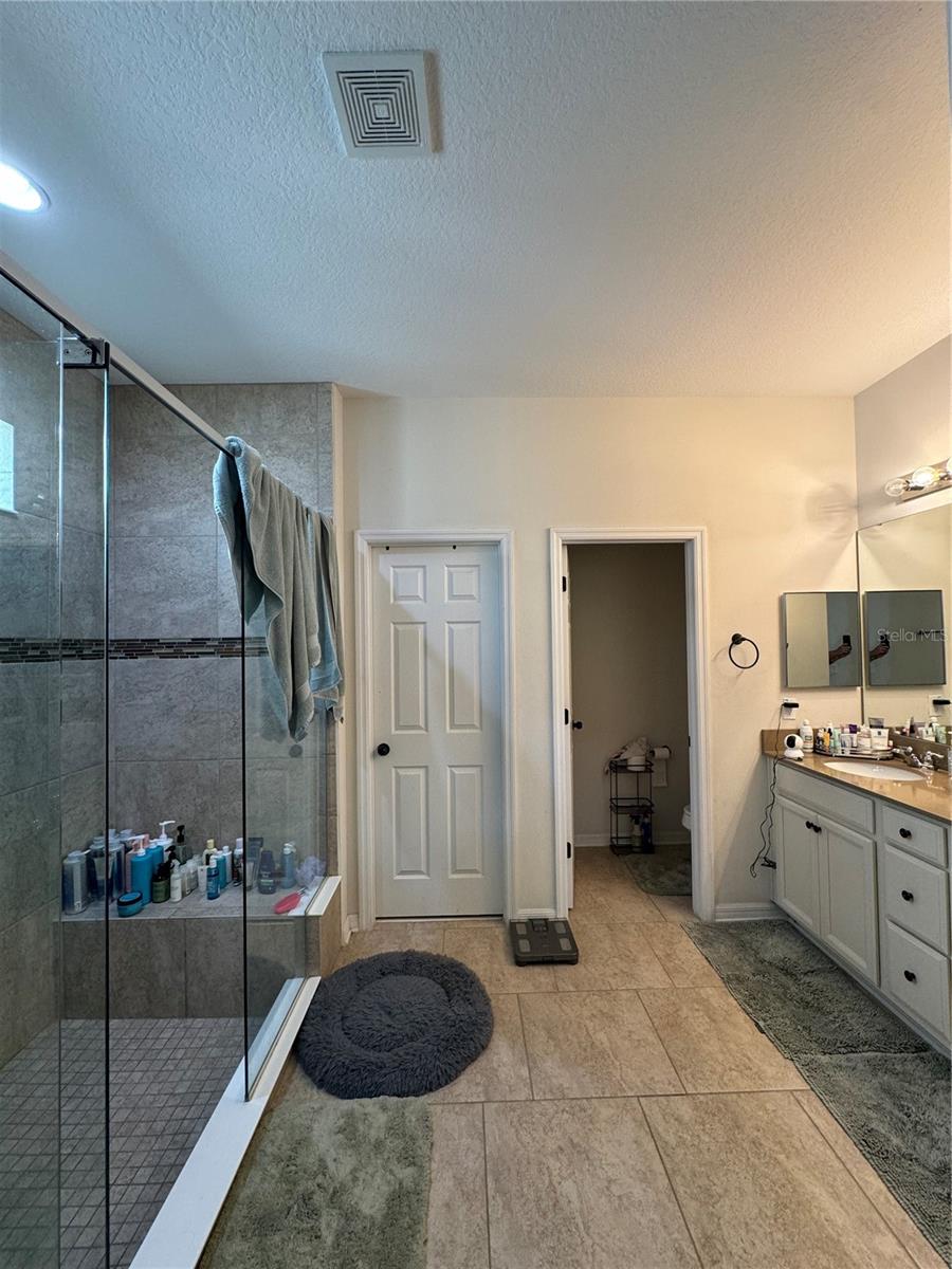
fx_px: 513
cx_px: 476
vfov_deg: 102.1
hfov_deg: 85.7
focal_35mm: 14
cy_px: 634
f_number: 2.2
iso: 200
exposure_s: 1/60
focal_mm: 2.22
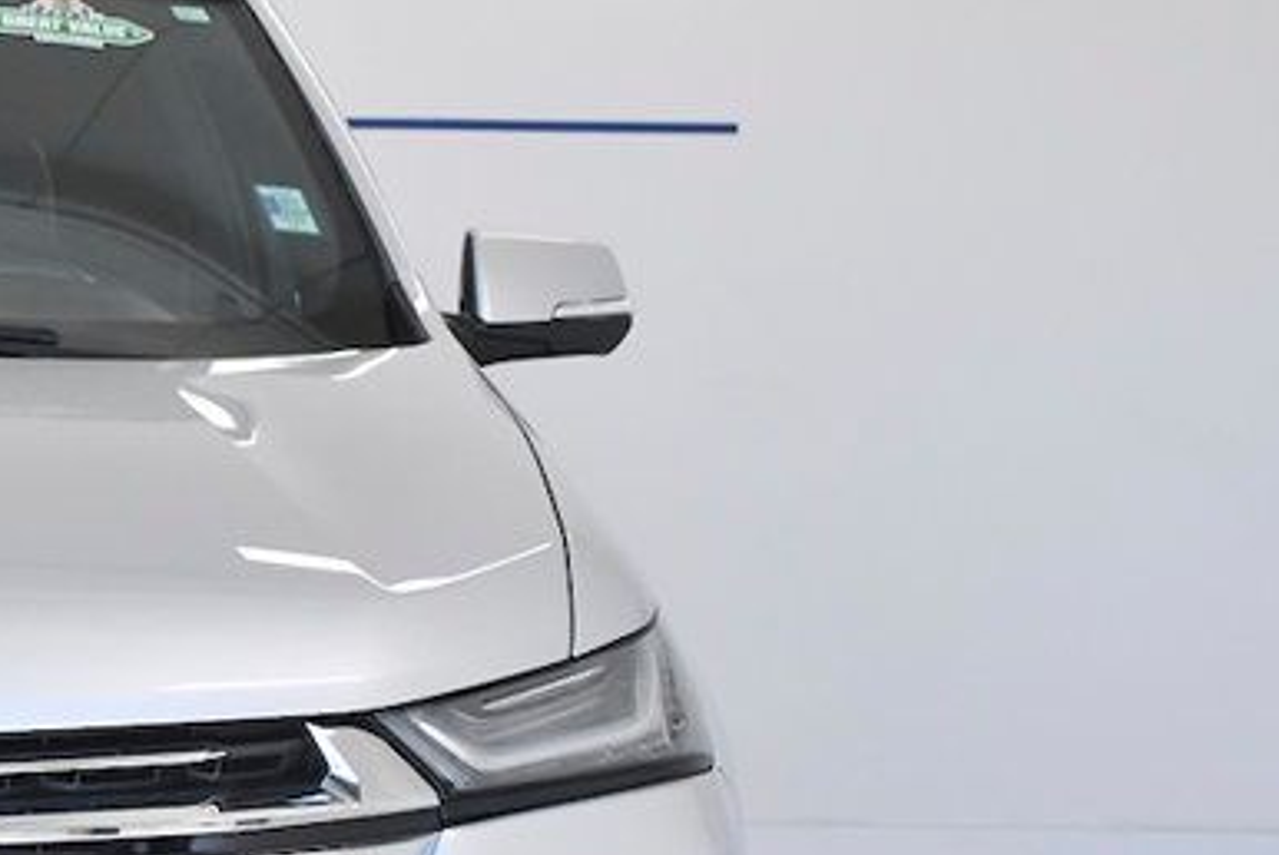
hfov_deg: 16.0
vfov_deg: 11.2
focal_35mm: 122
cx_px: -335
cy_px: 648
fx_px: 4338
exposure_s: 1/2500
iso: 1250
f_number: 4.5
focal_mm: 31
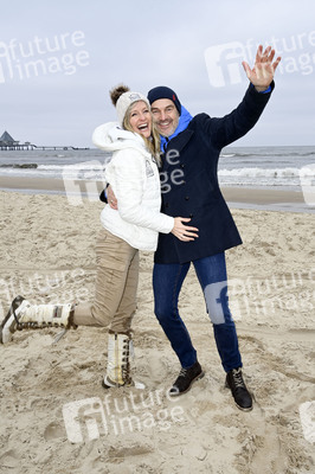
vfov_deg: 50.7
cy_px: 237
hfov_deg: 35.0
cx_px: 158
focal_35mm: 38
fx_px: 500
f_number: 14
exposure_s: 1/250
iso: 1000
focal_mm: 38
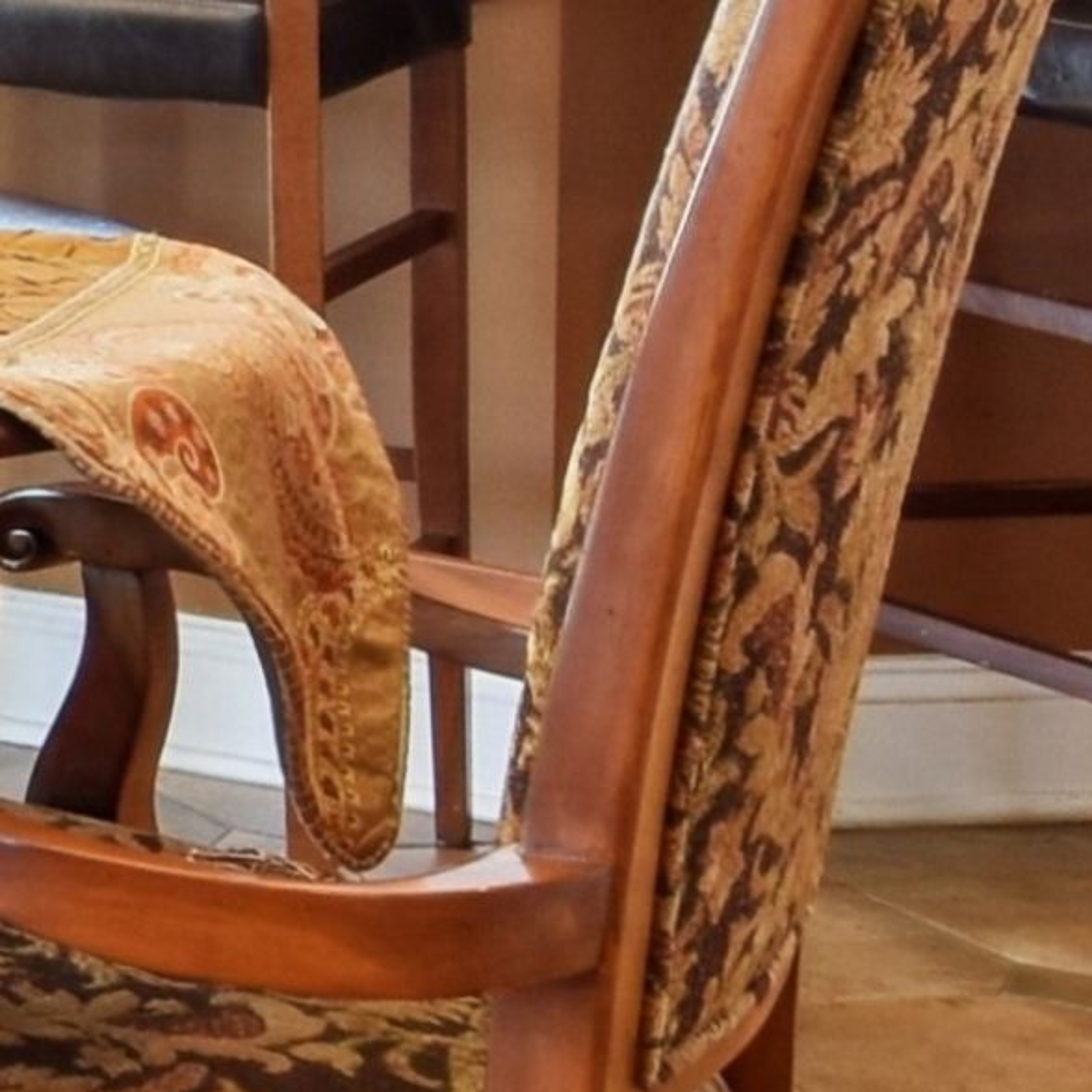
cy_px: -475
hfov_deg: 10.9
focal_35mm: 130
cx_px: -1709
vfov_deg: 12.8
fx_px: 4640
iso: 500
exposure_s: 1/13
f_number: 8
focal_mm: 10
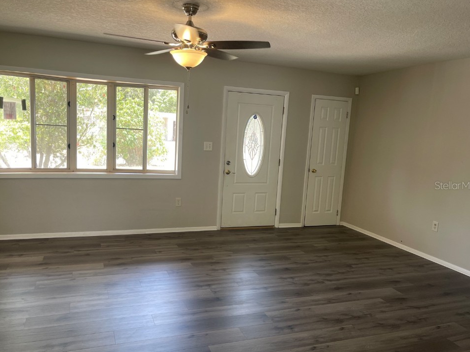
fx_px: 380
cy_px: 185
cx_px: 228
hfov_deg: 63.4
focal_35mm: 28
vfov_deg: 49.7
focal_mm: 5.1
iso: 100
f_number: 1.6
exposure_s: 1/121
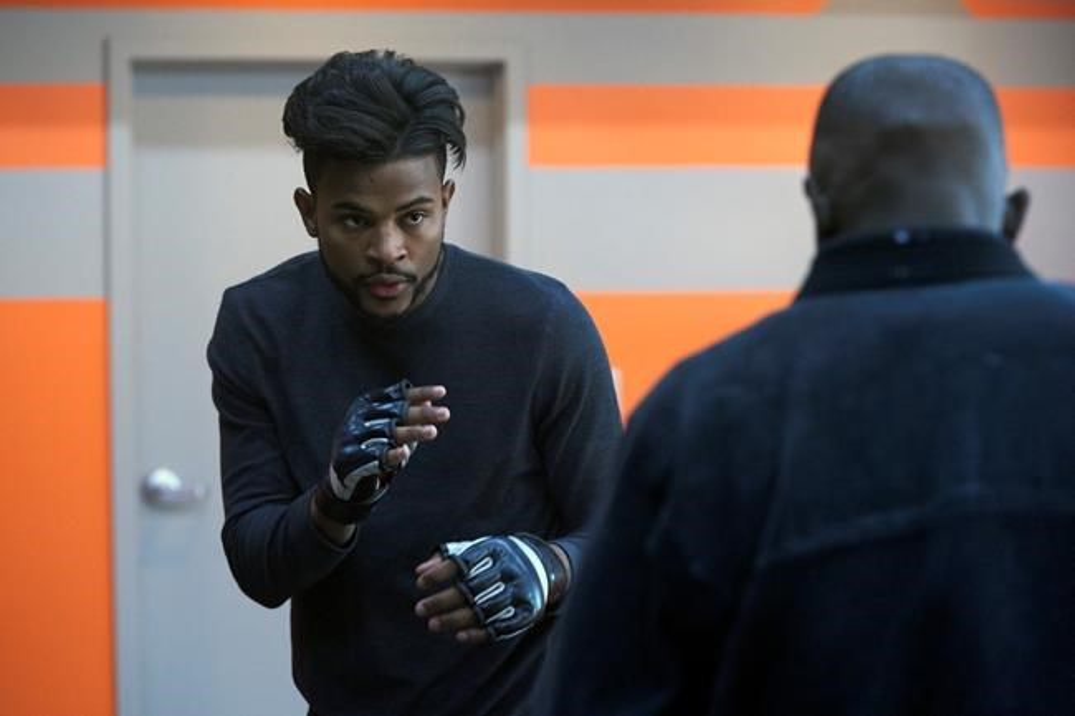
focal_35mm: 100
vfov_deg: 13.7
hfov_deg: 20.4
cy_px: 358
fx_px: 2985
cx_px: 538
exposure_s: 1/400
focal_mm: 100
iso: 6400
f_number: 4
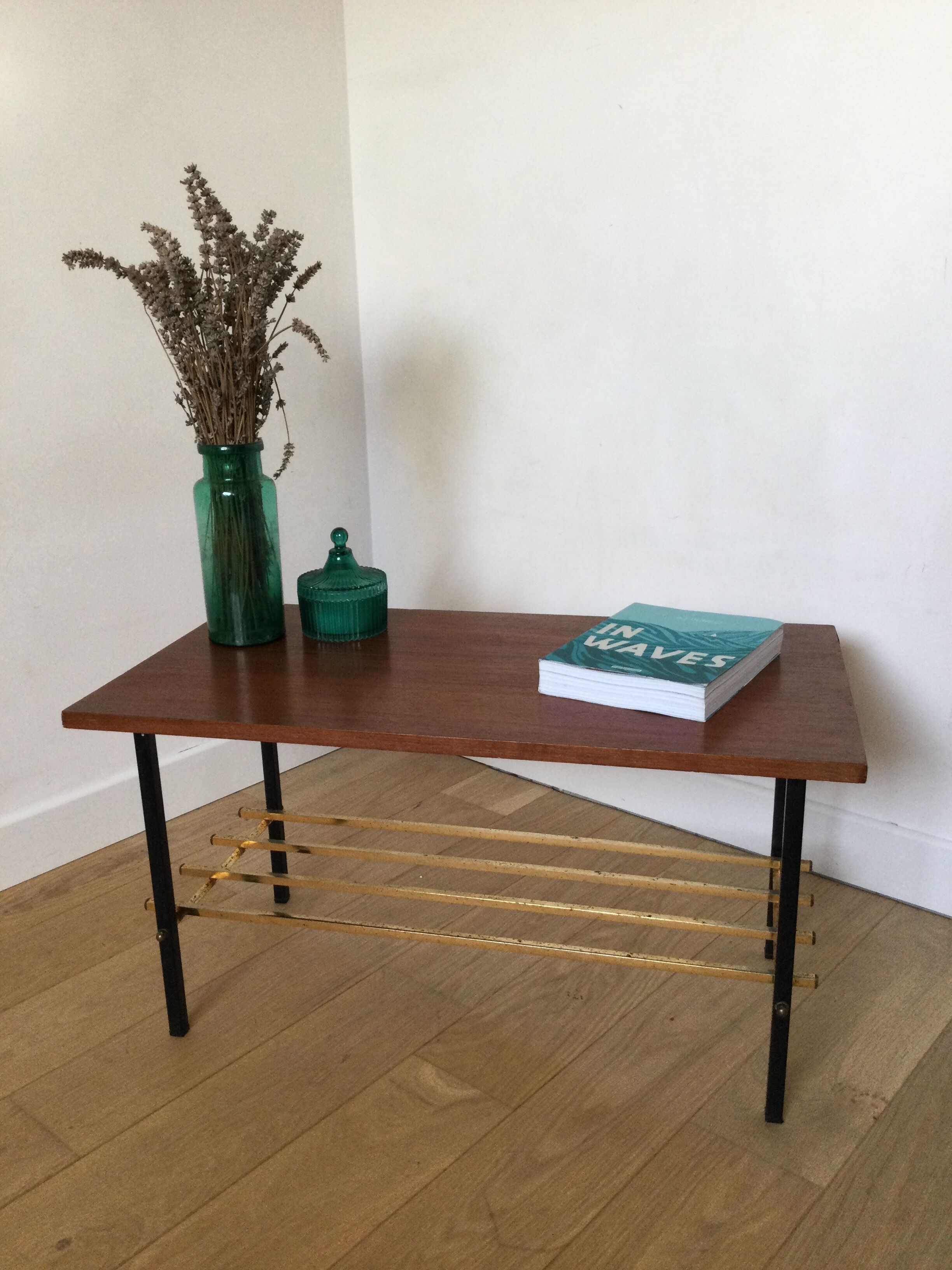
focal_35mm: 31
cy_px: 635
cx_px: 476
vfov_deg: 58.4
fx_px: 1137
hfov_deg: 45.4
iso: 50
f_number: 2.4
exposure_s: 1/33
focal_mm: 3.3
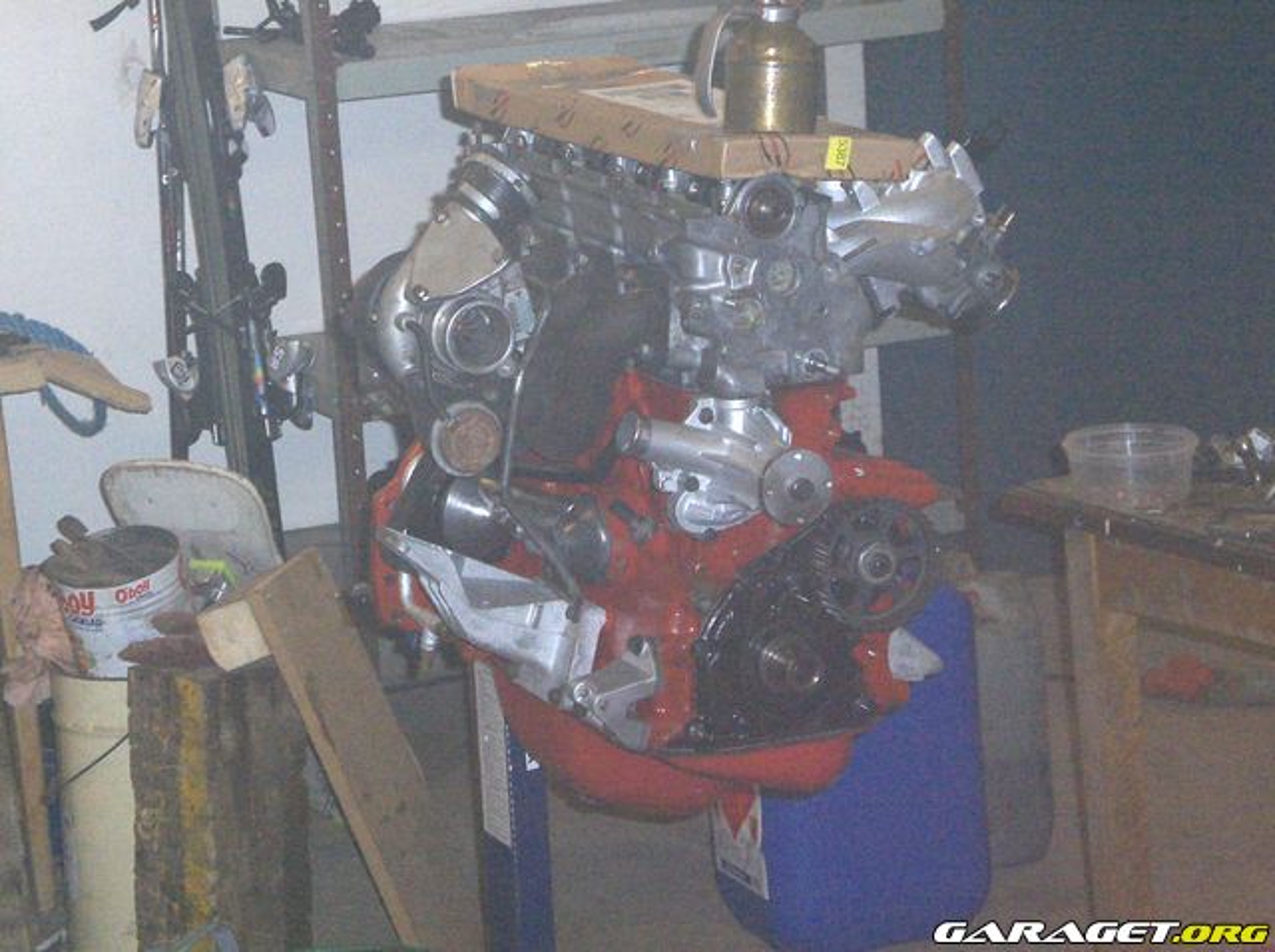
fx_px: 3163
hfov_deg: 22.8
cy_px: 476
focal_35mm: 86
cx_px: 638
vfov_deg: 17.1
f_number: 4
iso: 200
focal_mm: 17.7
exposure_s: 1/108
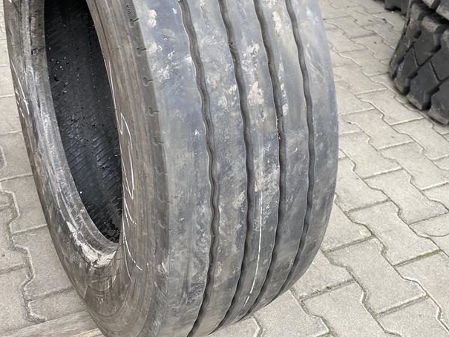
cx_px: 229
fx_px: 571
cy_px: 76
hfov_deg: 42.9
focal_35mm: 44
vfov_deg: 32.1
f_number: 1.8
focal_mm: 4.25
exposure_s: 1/121
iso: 40
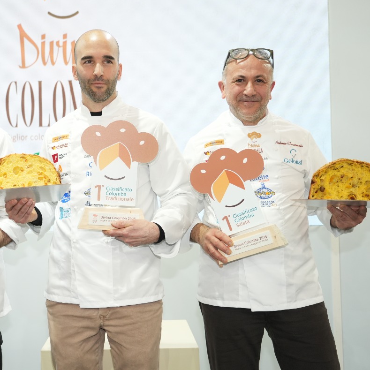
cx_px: 108
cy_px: 184
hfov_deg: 31.8
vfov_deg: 32.2
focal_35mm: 53
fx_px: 641
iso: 1250
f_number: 4
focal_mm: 41
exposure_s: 1/125
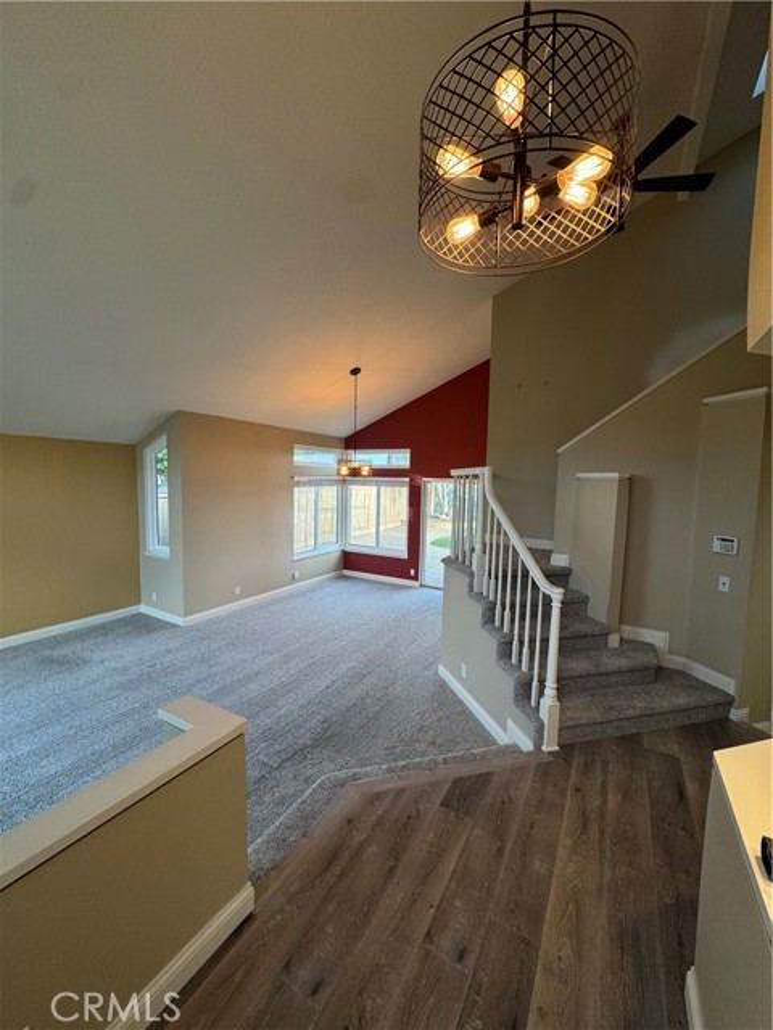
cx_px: 386
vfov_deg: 102.1
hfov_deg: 85.7
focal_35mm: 14
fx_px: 417
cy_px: 515
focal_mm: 2.22
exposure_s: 1/120
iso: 80
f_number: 2.2
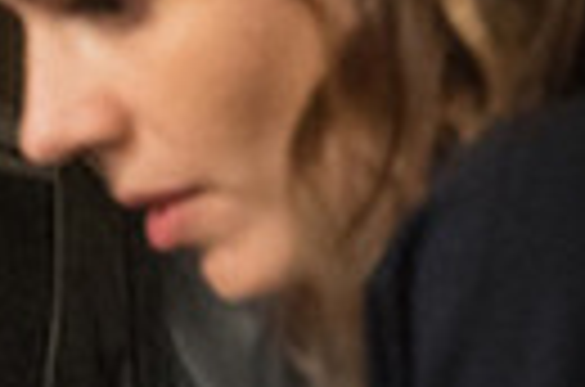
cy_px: 472
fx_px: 6046
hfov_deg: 5.5
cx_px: -414
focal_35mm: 373
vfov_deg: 3.7
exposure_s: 1/125
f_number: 3.2
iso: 5000
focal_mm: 62
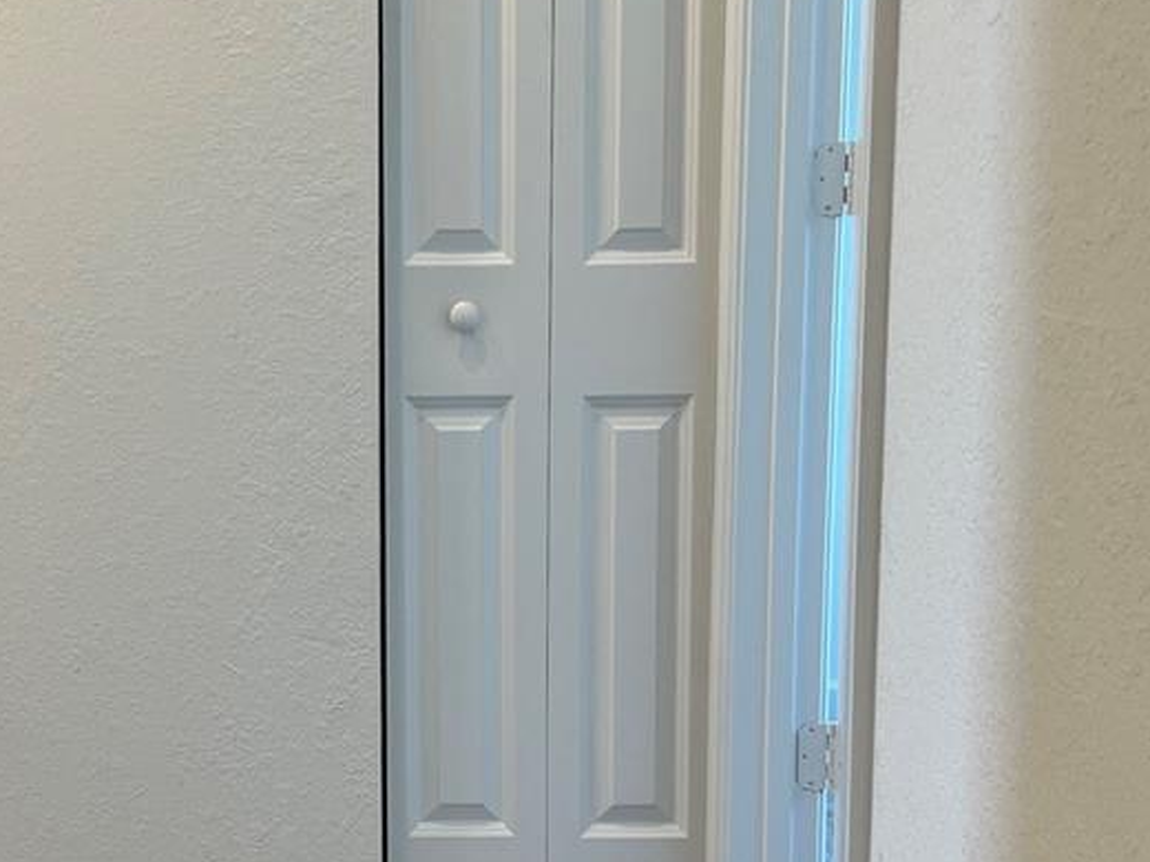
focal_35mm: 60
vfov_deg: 24.2
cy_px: 623
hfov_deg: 31.9
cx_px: 383
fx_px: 1993
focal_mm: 5.7
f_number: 1.5
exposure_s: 1/120
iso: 64
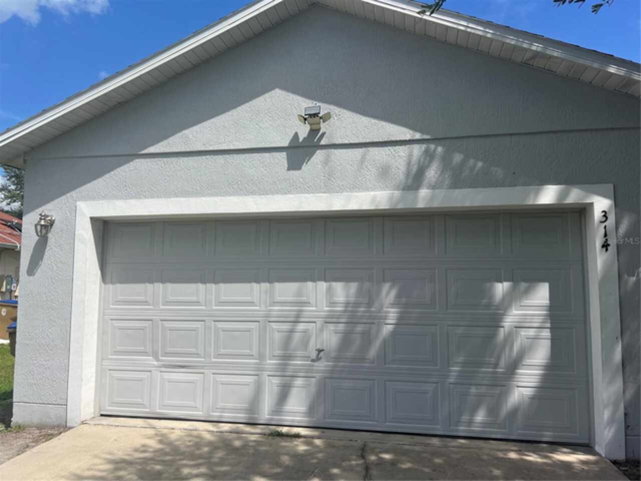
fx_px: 481
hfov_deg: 67.3
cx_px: 320
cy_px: 240
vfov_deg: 53.1
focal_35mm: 26
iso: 50
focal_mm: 5.7
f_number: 1.5
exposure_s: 1/5882
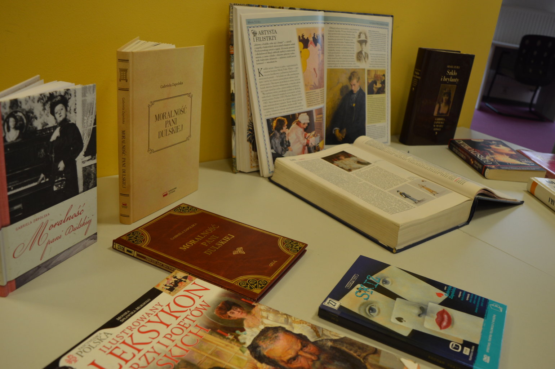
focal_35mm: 33
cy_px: 184
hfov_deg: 57.3
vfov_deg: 39.9
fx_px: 508
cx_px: 278
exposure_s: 1/60
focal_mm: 22
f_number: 4
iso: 400
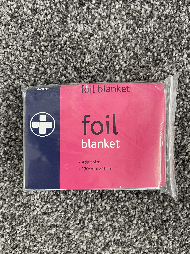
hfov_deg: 54.9
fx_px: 183
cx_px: 95
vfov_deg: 69.4
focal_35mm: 25
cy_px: 127
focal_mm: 5.1
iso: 200
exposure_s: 1/50
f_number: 1.6
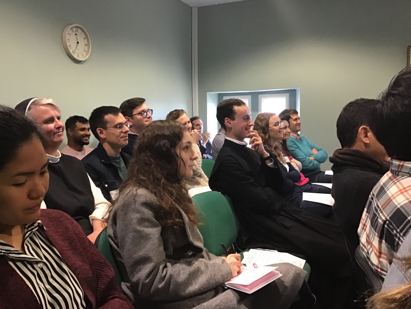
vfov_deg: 44.2
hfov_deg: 56.8
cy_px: 153
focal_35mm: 32
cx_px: 207
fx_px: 380
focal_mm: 3.3
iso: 200
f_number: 2.4
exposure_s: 1/25
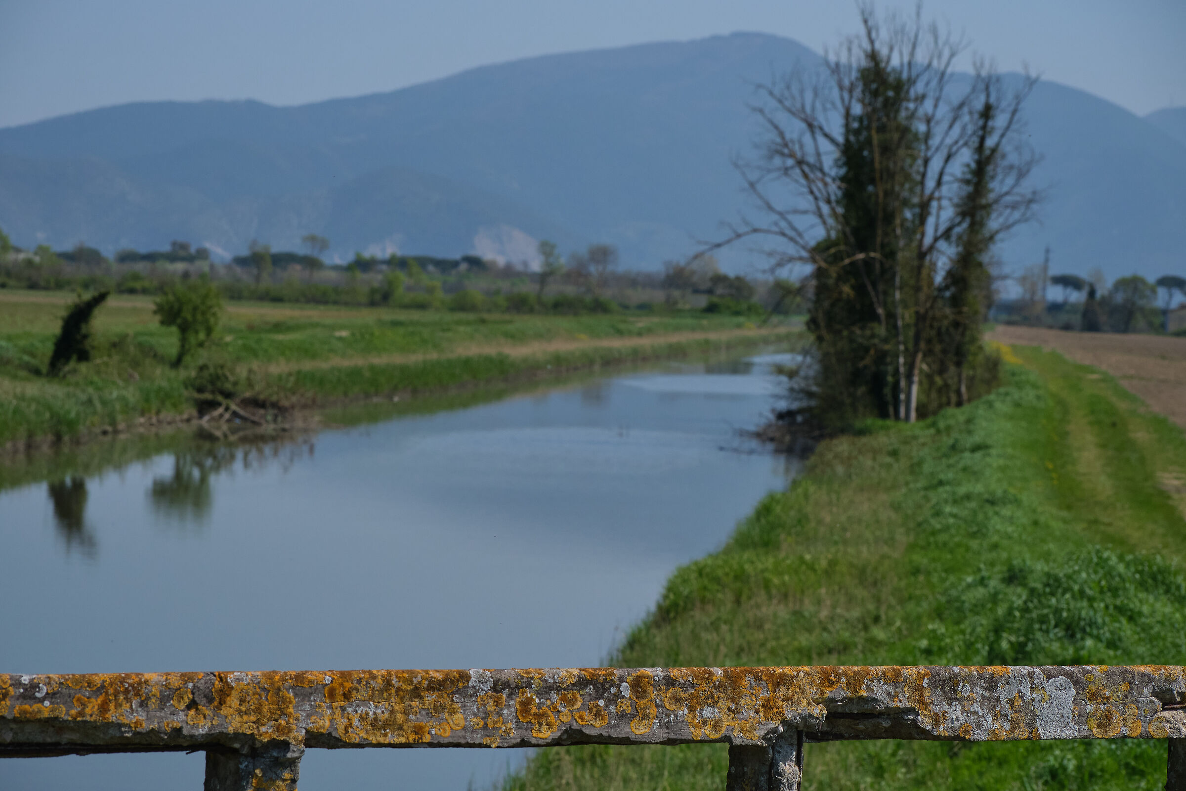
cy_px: 396
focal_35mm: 105
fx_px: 3459
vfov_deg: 13.0
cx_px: 593
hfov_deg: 19.5
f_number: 8
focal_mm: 70
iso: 800
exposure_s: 1/3200
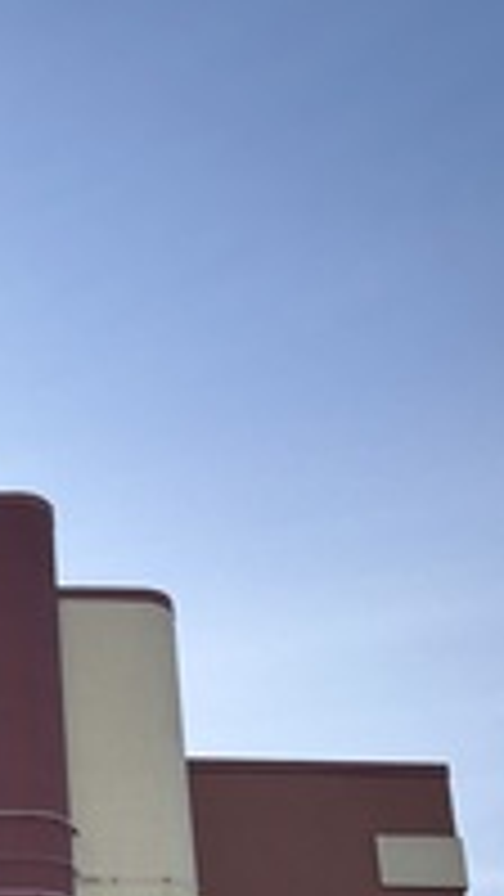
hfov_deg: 12.3
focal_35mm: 91
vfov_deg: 22.3
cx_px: -360
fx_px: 2161
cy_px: 950
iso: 50
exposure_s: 1/1912
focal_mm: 5.96
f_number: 1.6
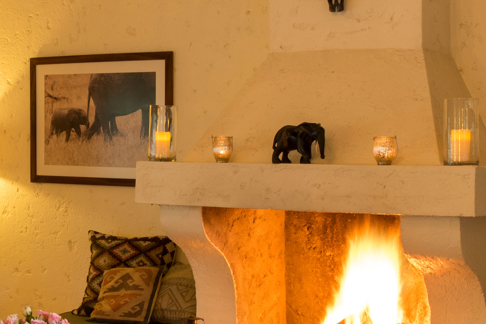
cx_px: 30
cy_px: 120
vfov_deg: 15.7
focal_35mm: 87
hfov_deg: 22.7
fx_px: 1175
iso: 400
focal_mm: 24
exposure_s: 1/1.25
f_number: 10
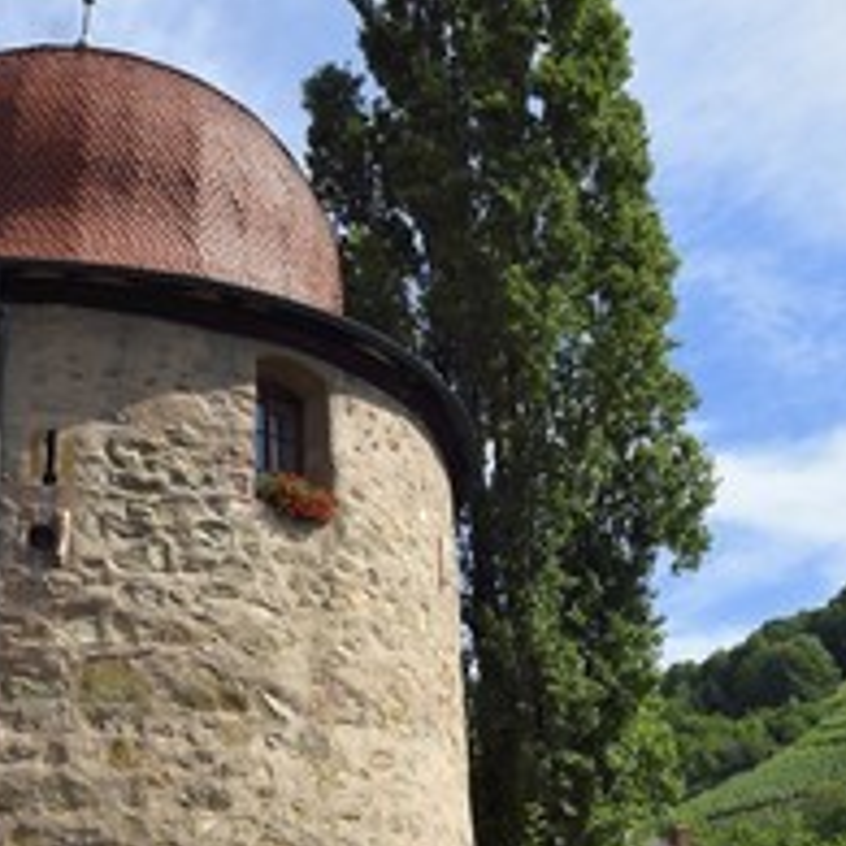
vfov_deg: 32.1
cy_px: 525
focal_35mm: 53
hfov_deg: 32.0
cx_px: 299
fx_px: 1465
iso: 200
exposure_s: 1/250
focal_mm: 29
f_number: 14
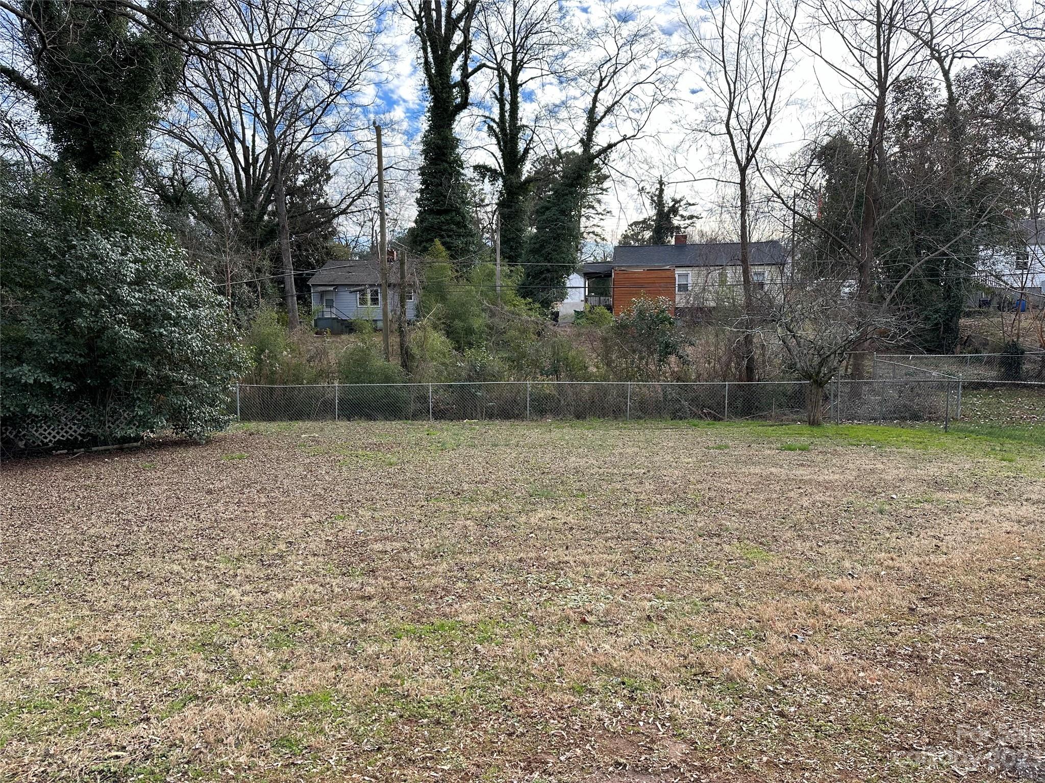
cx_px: 522
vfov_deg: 56.8
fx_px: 725
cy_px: 392
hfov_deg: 71.6
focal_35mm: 24
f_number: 1.78
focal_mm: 6.86
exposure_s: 1/927
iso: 80
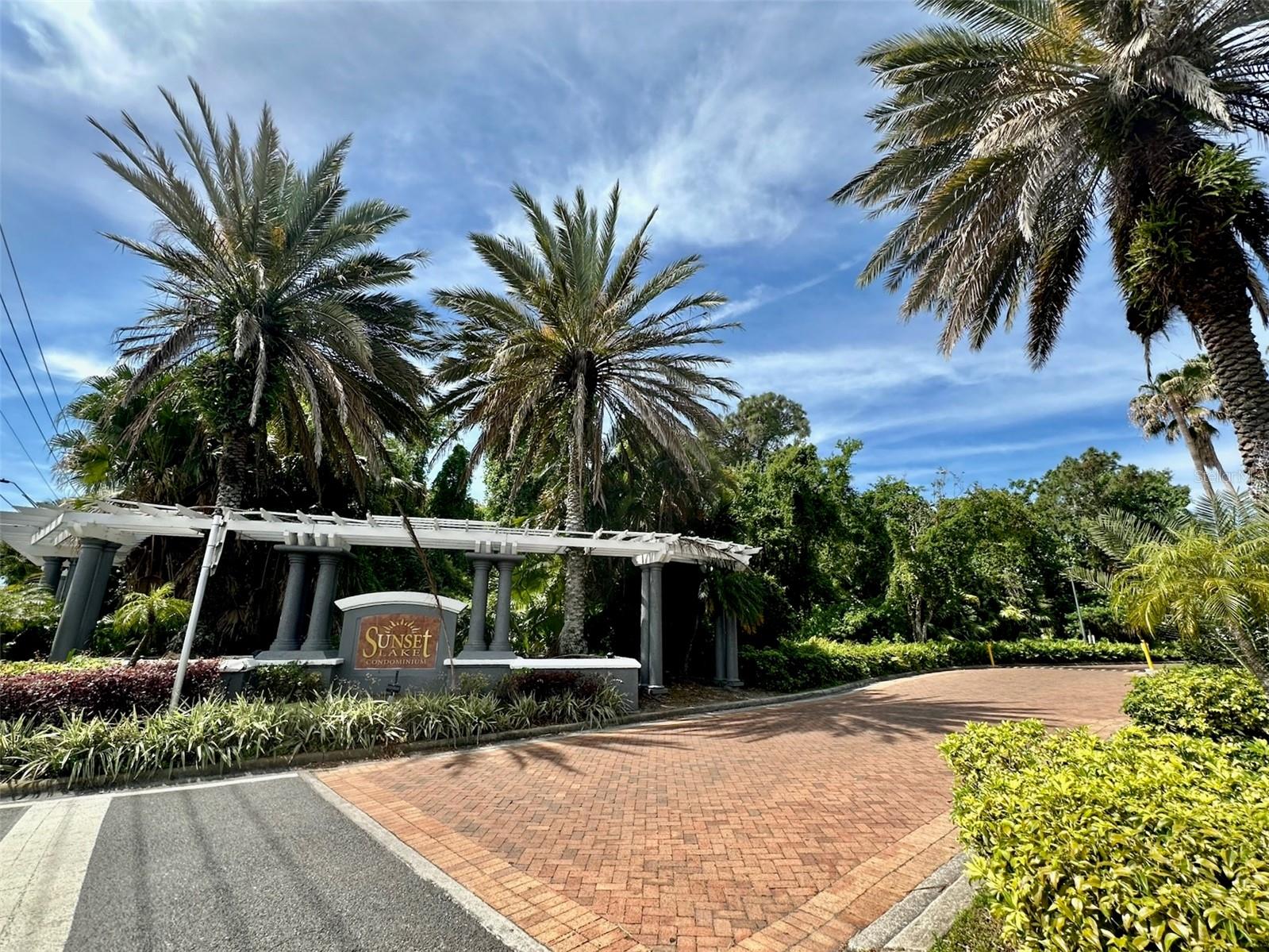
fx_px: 513
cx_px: 634
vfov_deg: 85.7
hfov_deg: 102.1
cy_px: 476
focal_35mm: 14
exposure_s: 1/1072
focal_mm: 2.22
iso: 40
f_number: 2.2
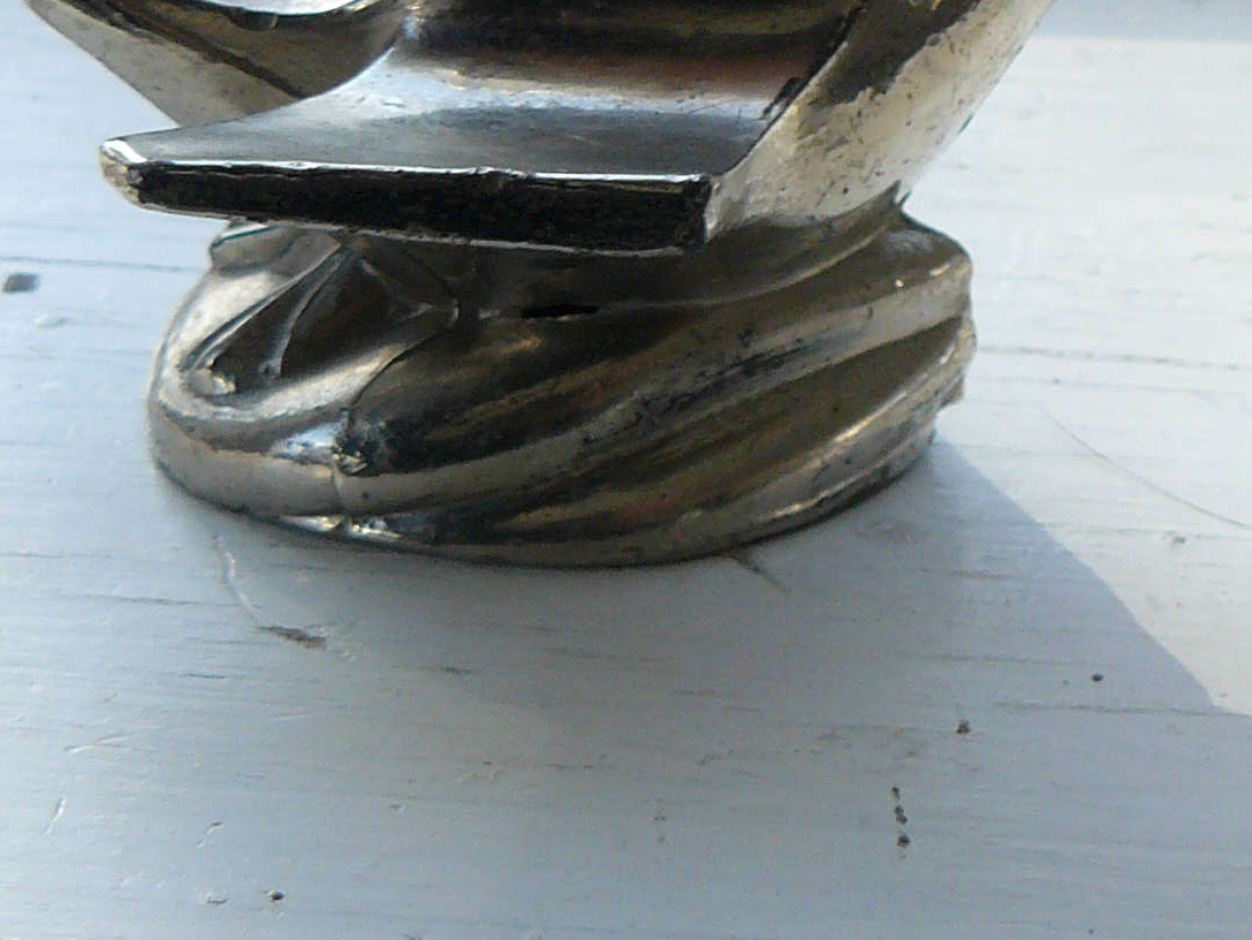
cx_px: 1090
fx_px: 4088
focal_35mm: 113
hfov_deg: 17.2
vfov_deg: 13.0
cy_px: 71
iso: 100
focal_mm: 6.6
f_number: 3.2
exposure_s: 1/100
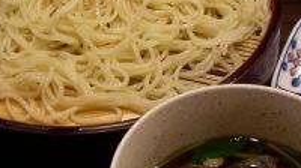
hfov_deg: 25.3
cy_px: 94
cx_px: 229
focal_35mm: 83
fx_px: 662
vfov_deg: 14.5
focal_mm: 6.3
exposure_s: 1/8
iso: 160
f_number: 3.3
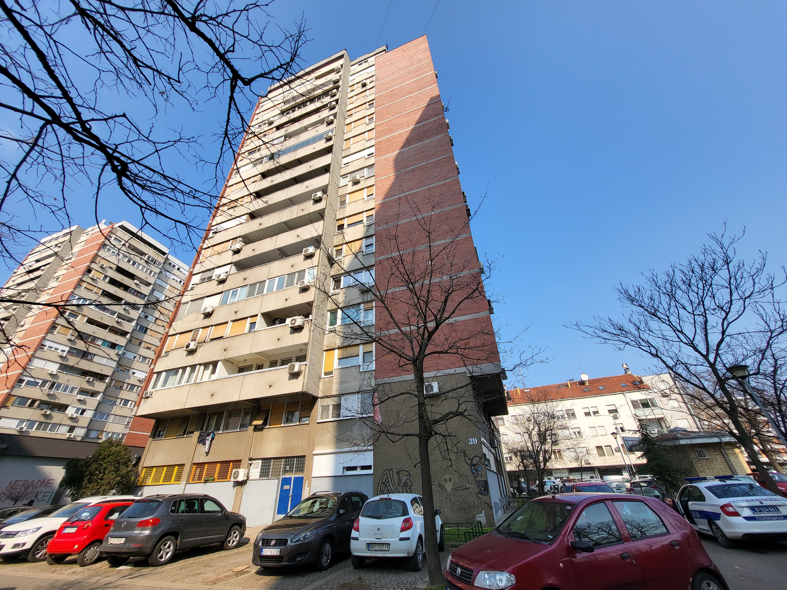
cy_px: 295
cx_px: 394
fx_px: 296
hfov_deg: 106.2
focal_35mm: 13
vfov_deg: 89.9
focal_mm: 1.74
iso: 32
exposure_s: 1/852
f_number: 2.2
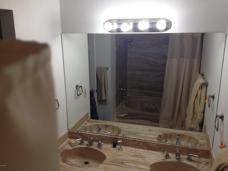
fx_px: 231
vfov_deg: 40.7
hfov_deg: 52.6
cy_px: 86
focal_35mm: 35
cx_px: 114
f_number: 2.4
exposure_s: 1/30
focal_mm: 4.28
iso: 50
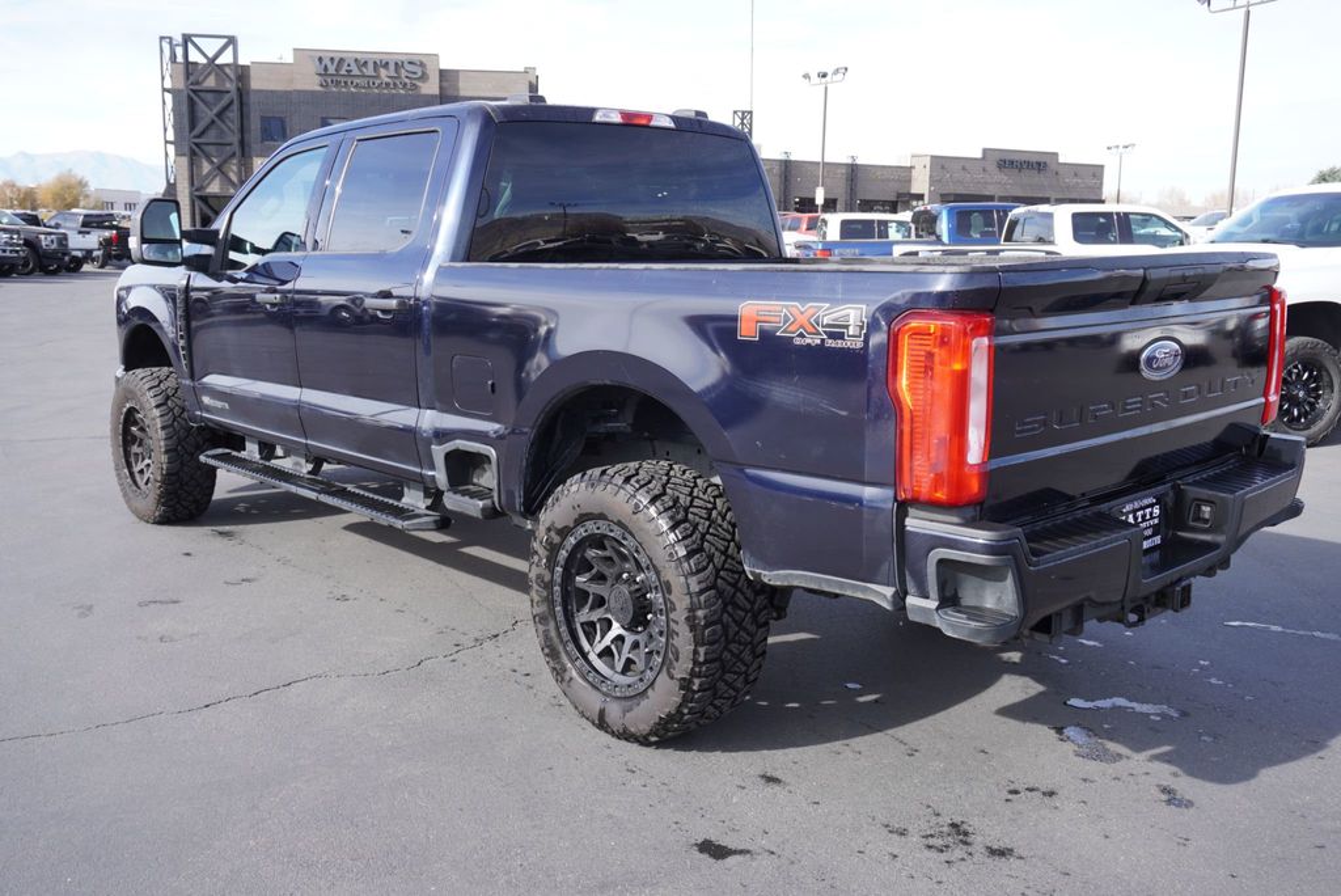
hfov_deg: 59.5
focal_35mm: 32
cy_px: 448
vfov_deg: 41.8
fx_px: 1174
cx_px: 670
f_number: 5.6
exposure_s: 1/125
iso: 100
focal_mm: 21
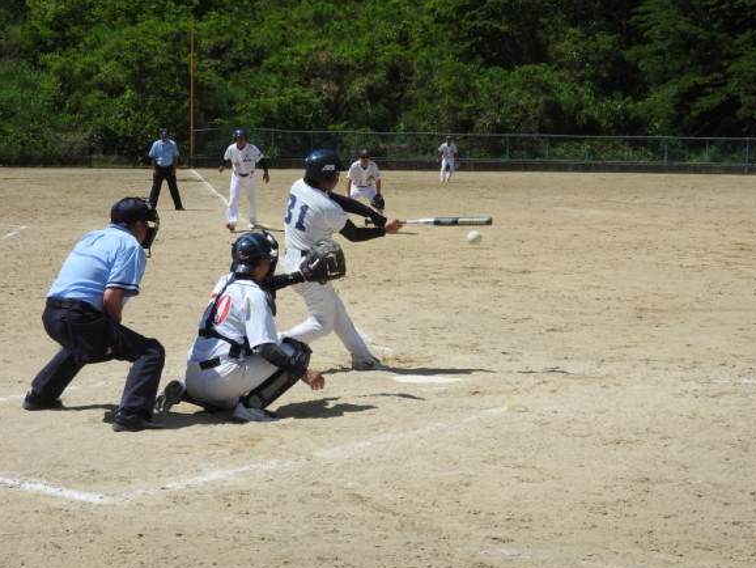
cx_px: 370
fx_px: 1813
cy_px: 293
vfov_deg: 17.8
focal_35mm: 83
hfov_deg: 23.5
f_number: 4.5
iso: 100
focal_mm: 14.3
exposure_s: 1/1250
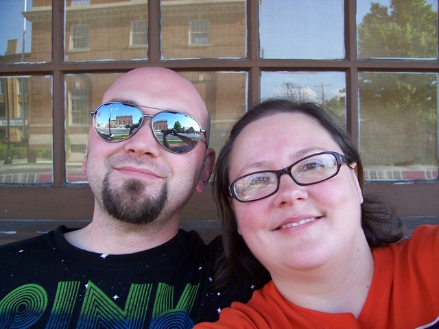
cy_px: 164
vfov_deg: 41.8
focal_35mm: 34
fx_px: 431
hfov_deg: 54.0
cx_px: 220
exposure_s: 1/125
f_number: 2.7
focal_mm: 5.6
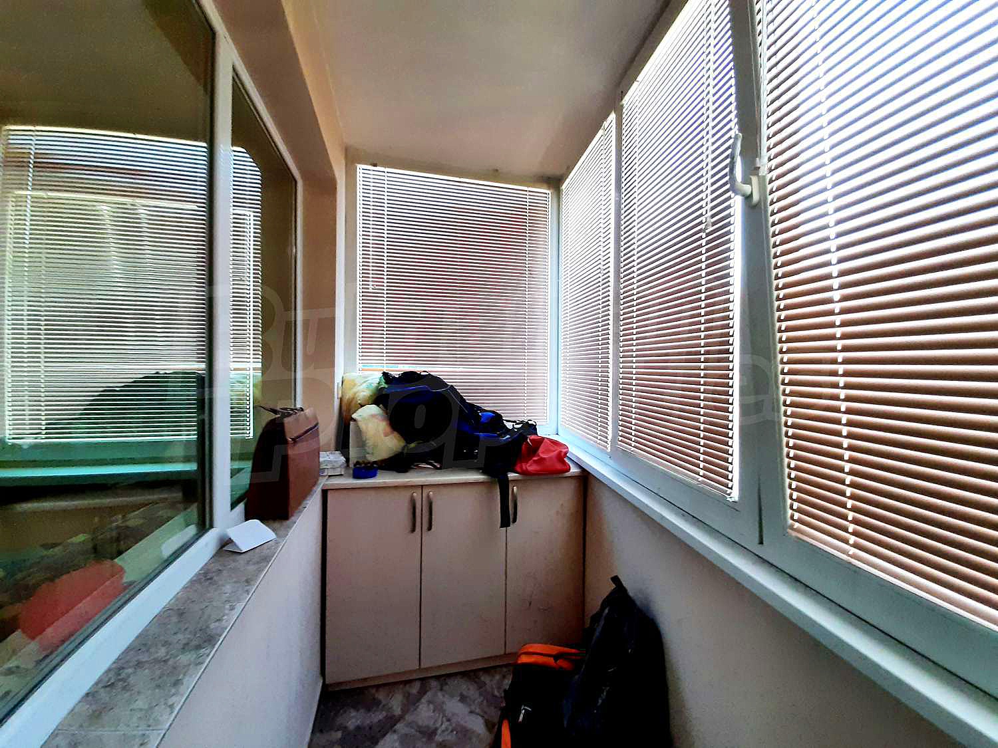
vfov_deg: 89.9
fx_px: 375
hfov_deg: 106.2
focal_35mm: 13
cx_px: 499
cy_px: 374
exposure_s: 1/50
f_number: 2.2
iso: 125
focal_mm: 1.42
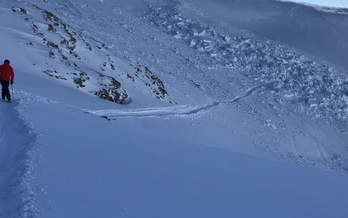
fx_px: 626
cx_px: 150
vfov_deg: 19.7
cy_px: 79
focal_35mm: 66
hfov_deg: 31.0
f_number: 1.8
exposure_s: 1/4566
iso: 20
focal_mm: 3.99
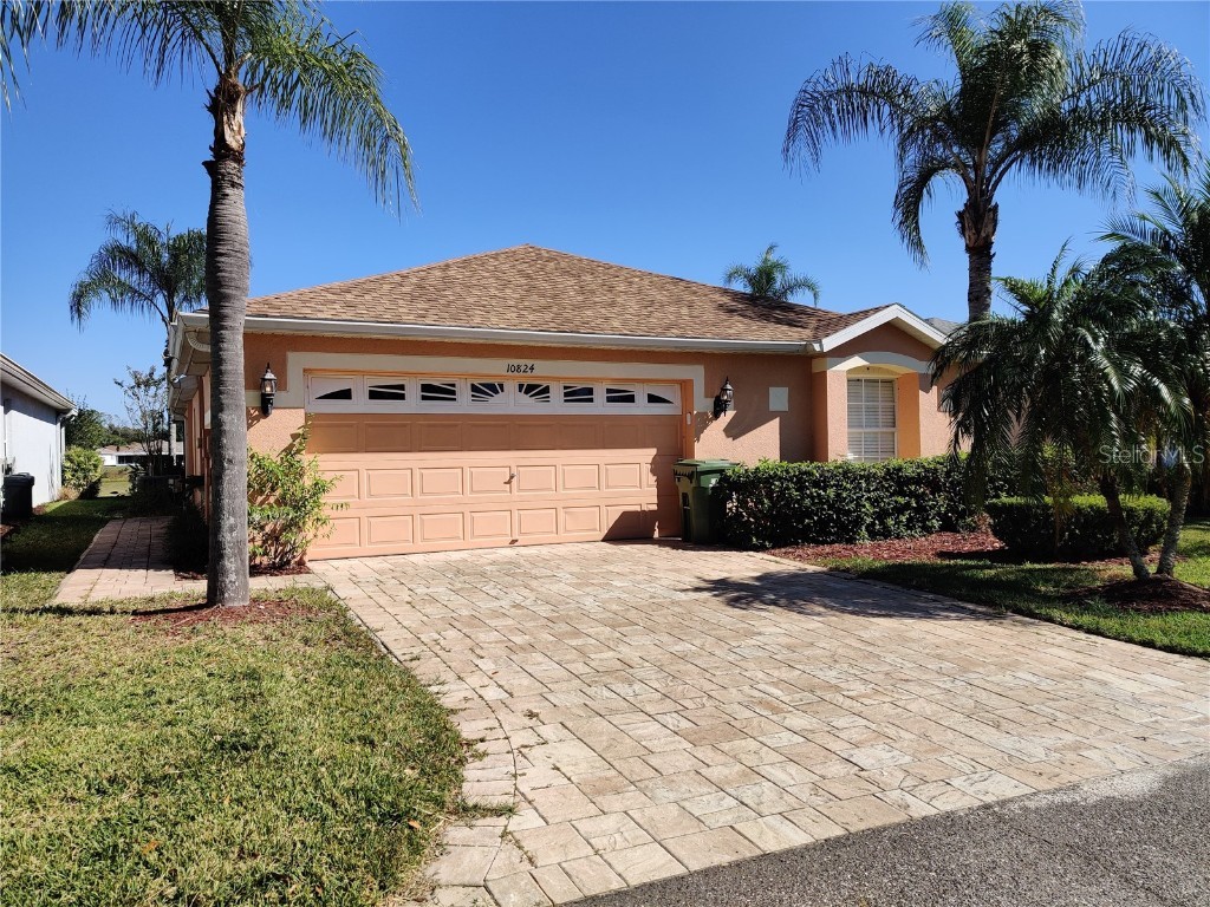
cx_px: 605
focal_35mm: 27
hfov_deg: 65.3
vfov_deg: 51.4
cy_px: 454
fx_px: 944
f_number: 1.65
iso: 100
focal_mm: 4.75
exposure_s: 1/2131
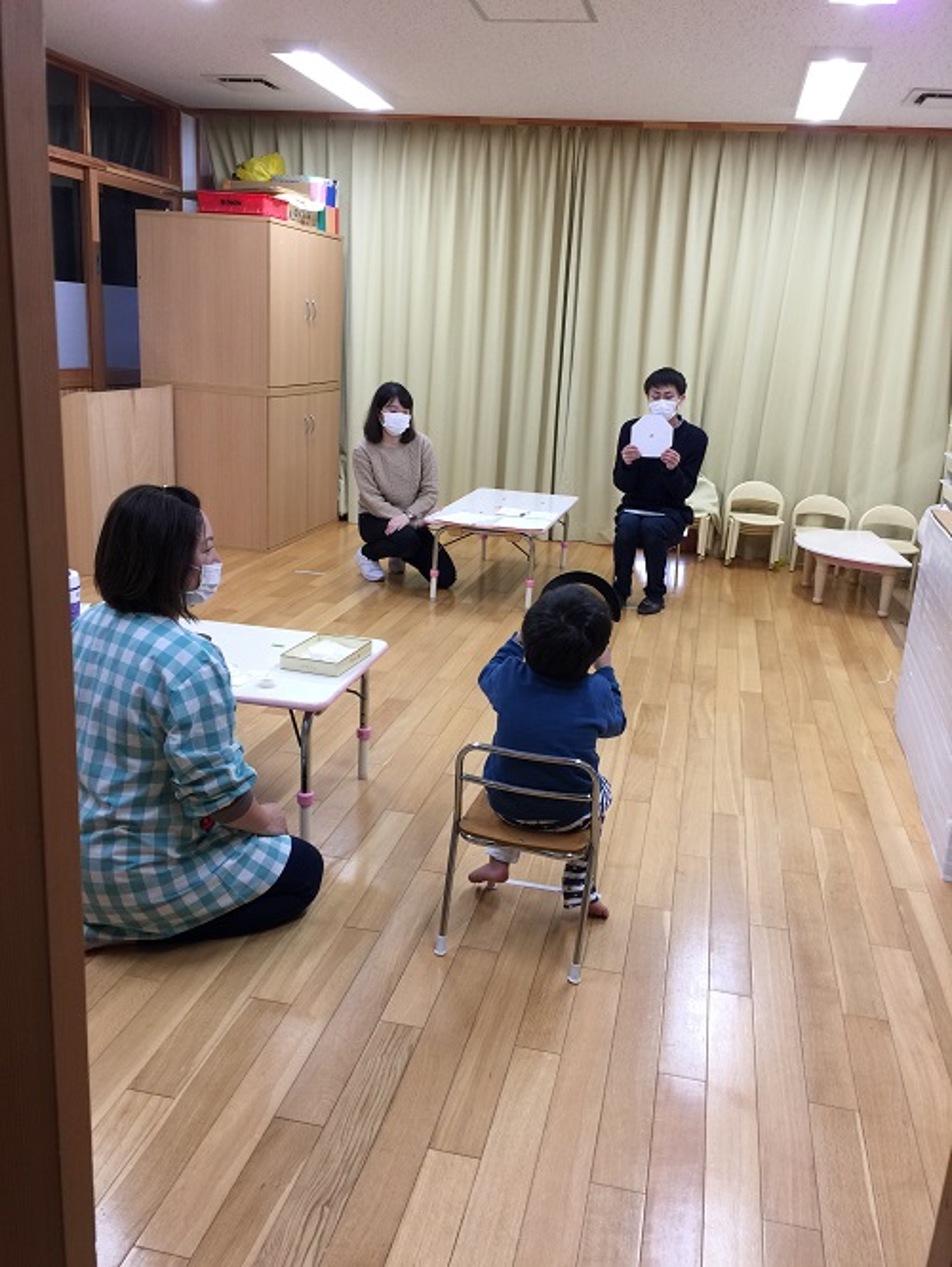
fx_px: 1063
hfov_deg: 48.3
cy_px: 634
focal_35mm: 29
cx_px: 476
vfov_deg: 61.6
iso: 40
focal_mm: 4.15
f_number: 2.2
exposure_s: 1/30
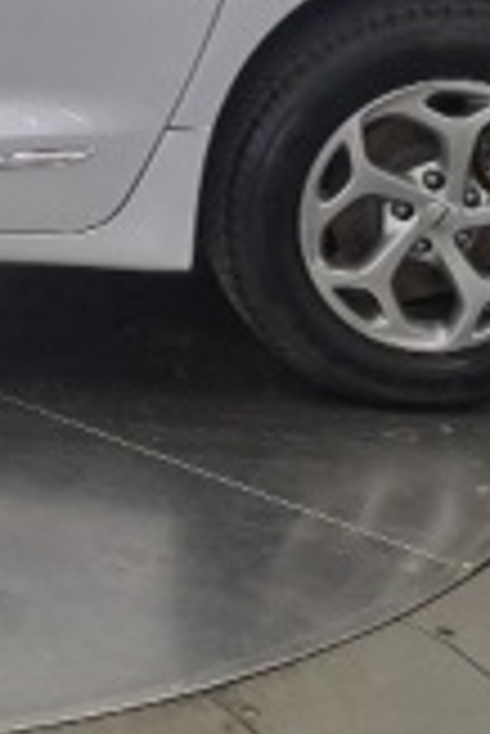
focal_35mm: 102
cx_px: -387
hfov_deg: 12.3
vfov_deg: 19.3
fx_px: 2078
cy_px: -50
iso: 112
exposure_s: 1/120
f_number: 1.8
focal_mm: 4.69
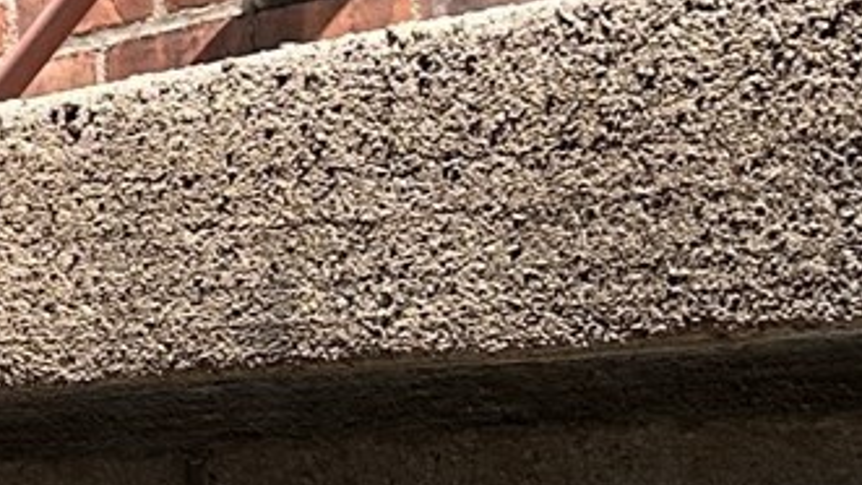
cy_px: 110
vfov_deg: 7.5
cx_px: -1146
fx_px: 3702
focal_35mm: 162
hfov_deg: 11.3
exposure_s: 1/3717
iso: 80
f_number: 1.78
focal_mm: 6.86
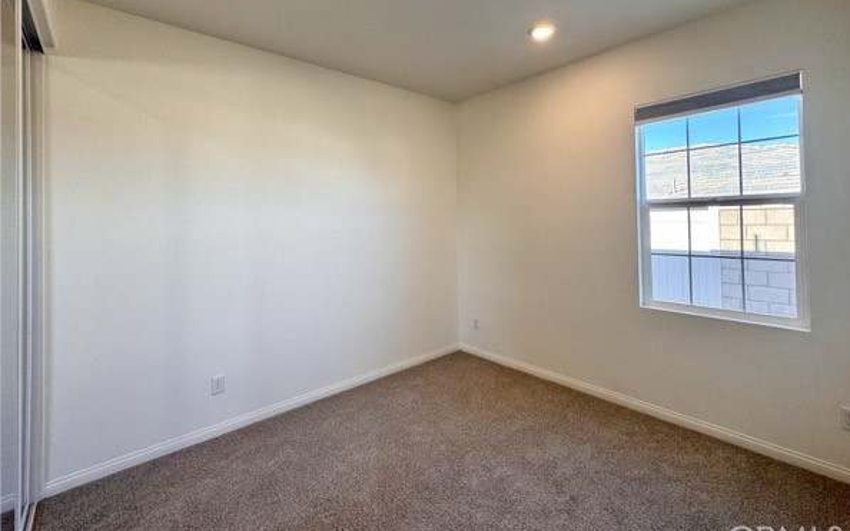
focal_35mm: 16
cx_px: 434
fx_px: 371
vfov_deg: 70.6
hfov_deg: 97.8
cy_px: 216
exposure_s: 1/120
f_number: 2.2
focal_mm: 2.22
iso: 125
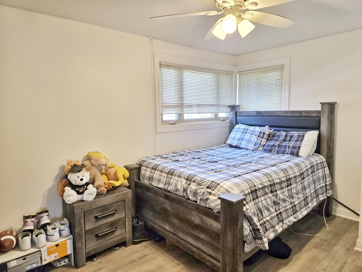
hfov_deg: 73.9
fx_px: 241
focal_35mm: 23
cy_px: 136
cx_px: 181
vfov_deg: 58.9
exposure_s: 1/120
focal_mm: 5.4
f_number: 1.8
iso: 125
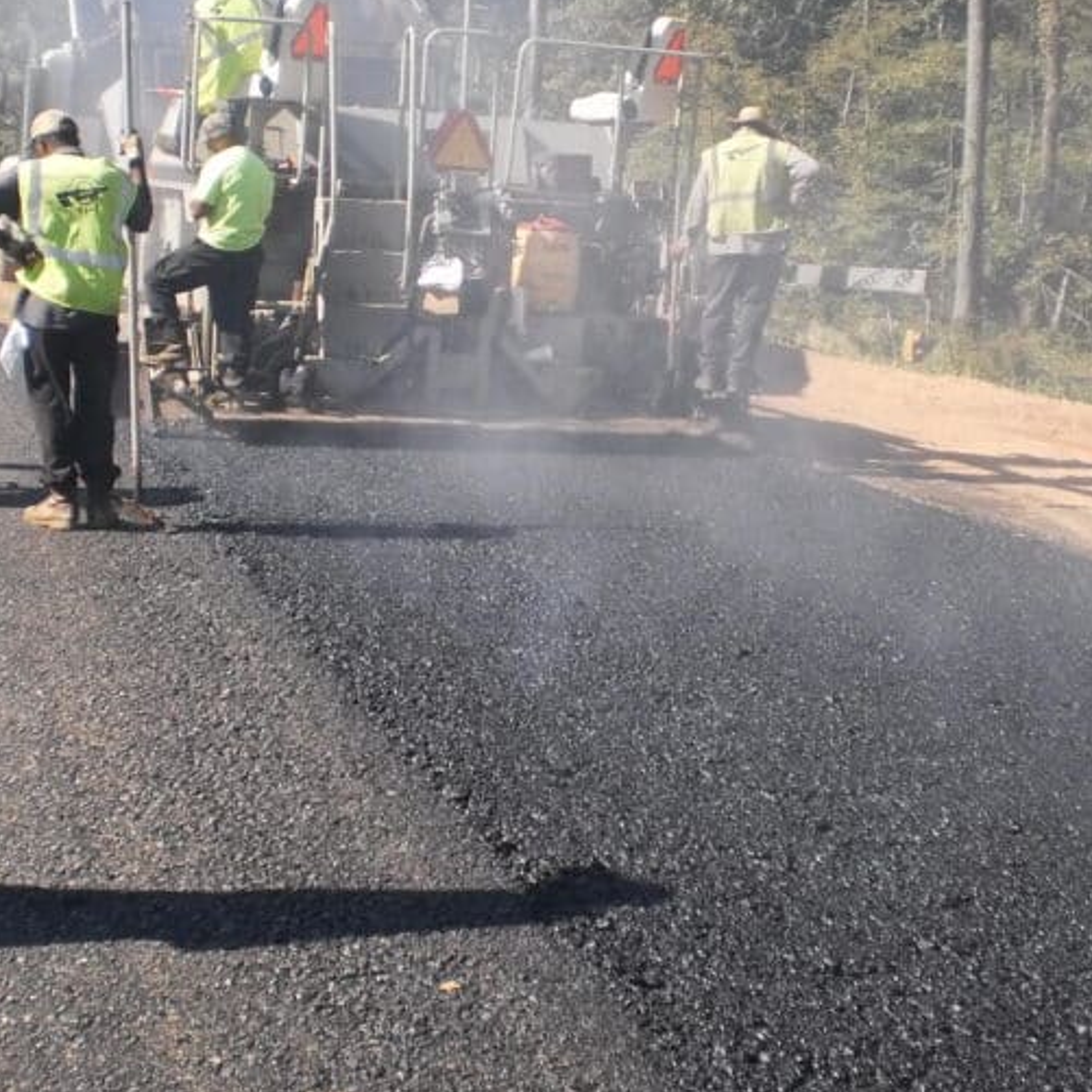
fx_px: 2320
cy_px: 475
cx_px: 471
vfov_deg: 26.5
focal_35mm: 65
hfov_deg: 26.5
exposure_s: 1/800
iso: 100
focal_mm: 6.3
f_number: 3.1
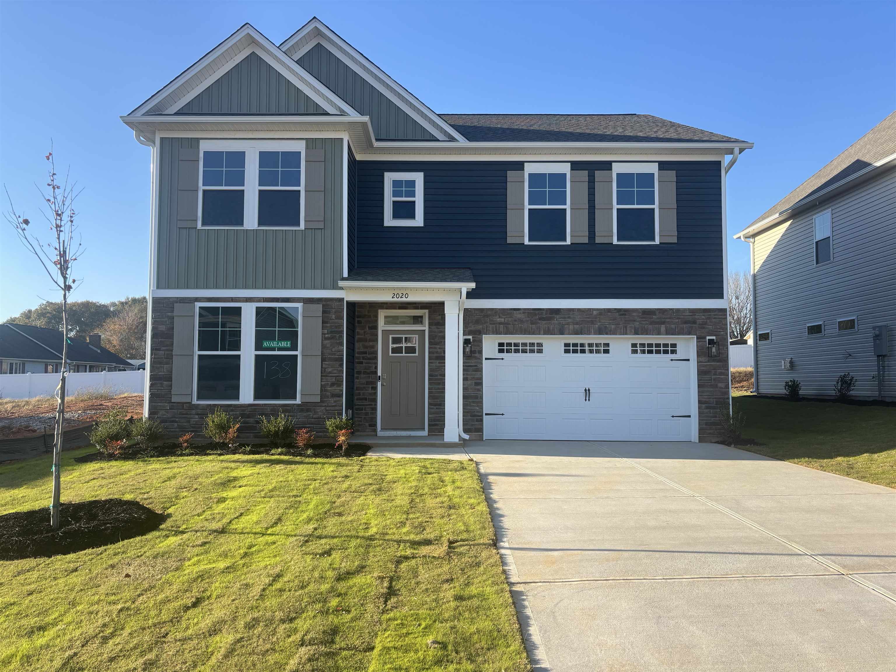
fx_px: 673
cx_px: 448
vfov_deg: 53.1
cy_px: 336
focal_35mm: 26
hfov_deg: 67.3
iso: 50
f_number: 1.6
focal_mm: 5.96
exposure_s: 1/1499
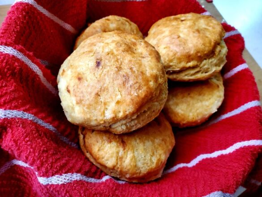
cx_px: 131
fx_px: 197
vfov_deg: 53.1
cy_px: 98
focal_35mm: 26
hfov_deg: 67.3
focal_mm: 4.3
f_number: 2.4
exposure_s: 1/39.1
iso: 500
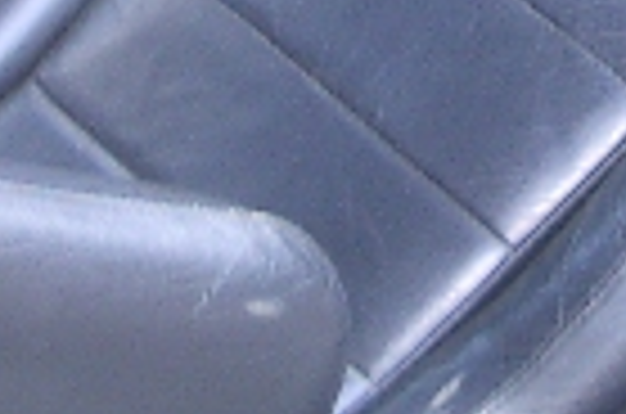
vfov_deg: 7.9
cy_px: -338
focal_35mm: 168
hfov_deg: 12.2
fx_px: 2915
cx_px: 428
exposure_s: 1/40
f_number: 2.6
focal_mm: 5.8
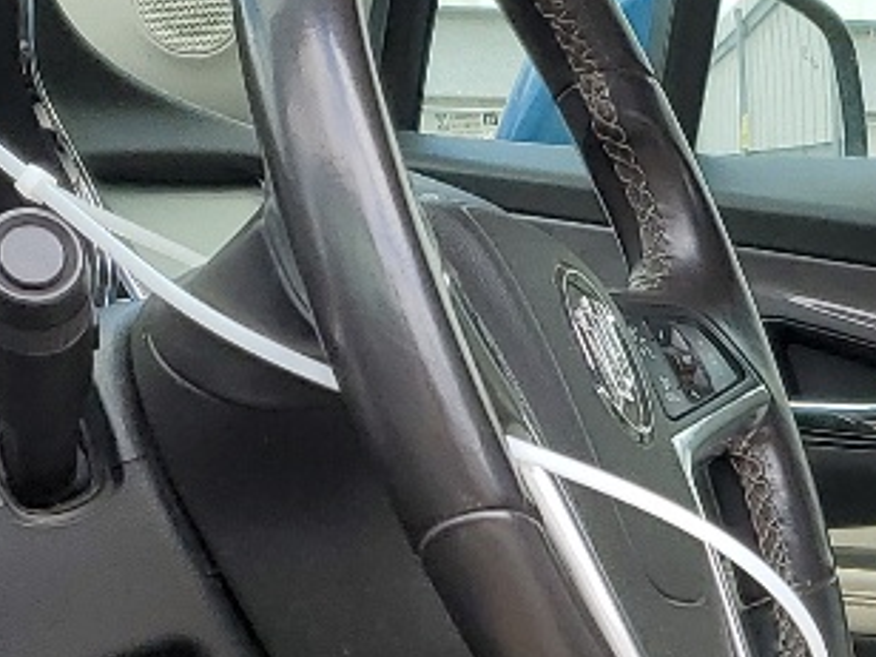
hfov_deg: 14.0
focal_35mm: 135
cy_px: 1118
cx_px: 1146
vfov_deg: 10.4
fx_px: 3416
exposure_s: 1/556
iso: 50
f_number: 1.5
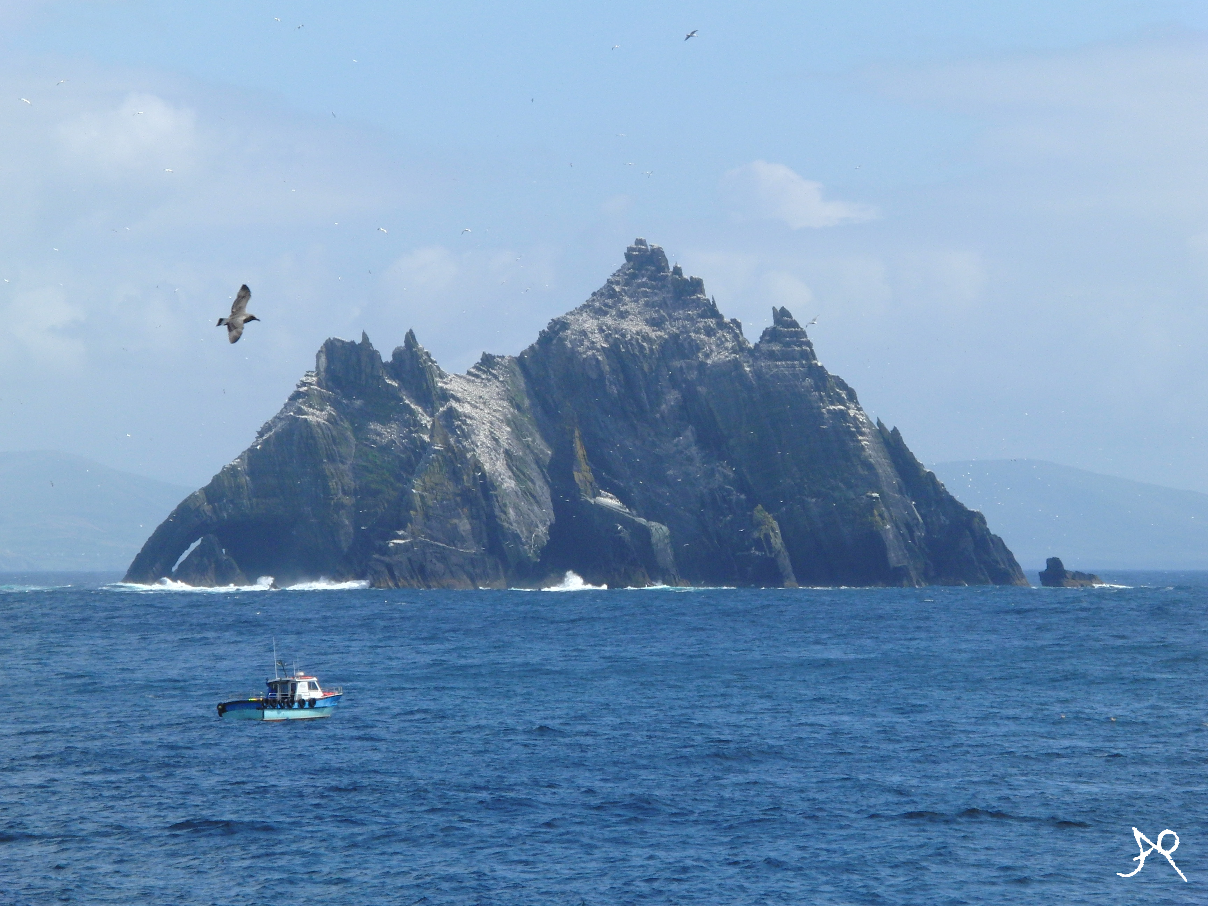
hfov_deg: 11.8
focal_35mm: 167
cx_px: 604
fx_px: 5828
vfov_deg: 8.9
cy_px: 453
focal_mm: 29.6
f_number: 7.6
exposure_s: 1/320
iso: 100
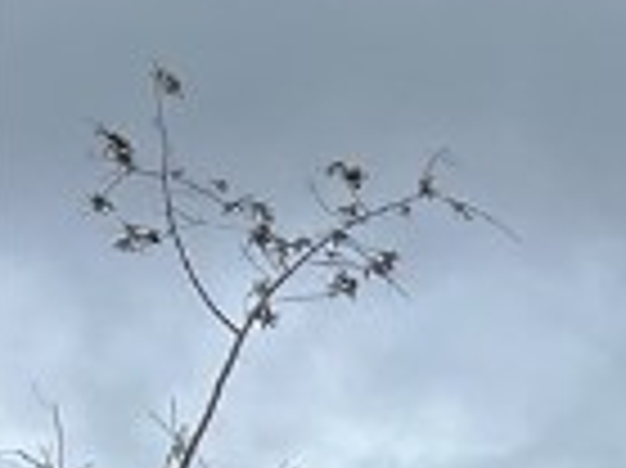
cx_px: 2292
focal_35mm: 192
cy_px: 1593
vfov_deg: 6.7
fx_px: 3469
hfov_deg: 7.8
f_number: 1.5
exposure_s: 1/2045
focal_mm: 5.7
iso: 50
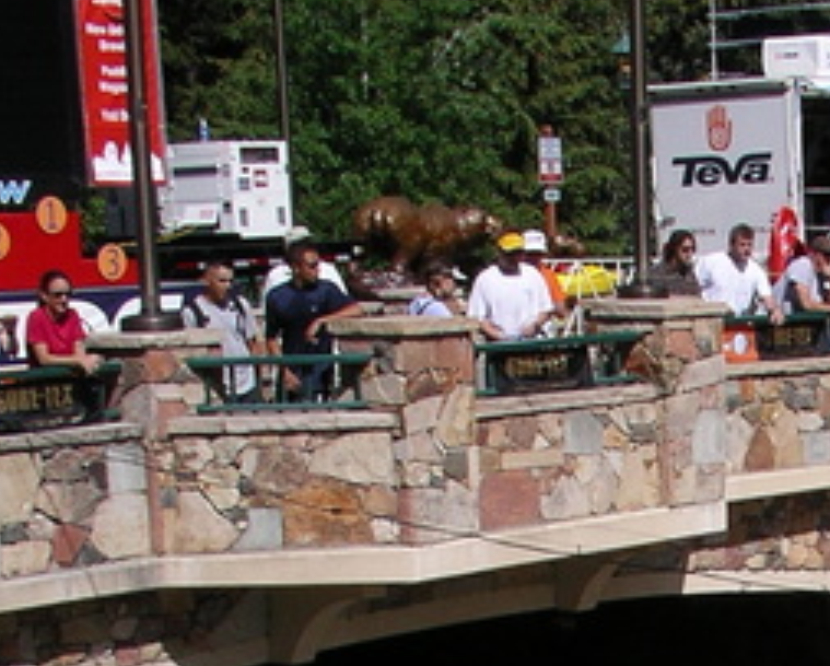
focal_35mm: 114
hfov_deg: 16.1
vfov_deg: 12.9
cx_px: 1024
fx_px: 2804
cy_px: 955
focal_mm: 5.7
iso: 50
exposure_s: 1/250
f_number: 6.9
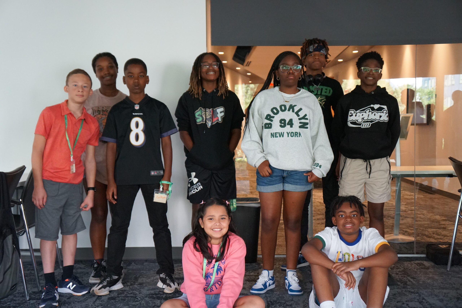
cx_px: 231
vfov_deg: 30.9
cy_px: 154
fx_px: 558
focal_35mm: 44
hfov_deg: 45.0
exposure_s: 1/160
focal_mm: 29
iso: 4000
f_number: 4
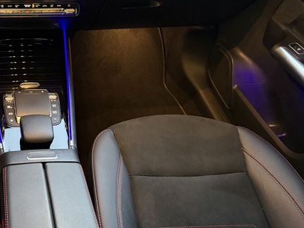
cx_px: 31
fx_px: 395
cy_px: 63
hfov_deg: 39.1
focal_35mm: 45
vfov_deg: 31.7
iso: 800
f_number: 1.78
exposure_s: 1/30
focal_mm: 6.76
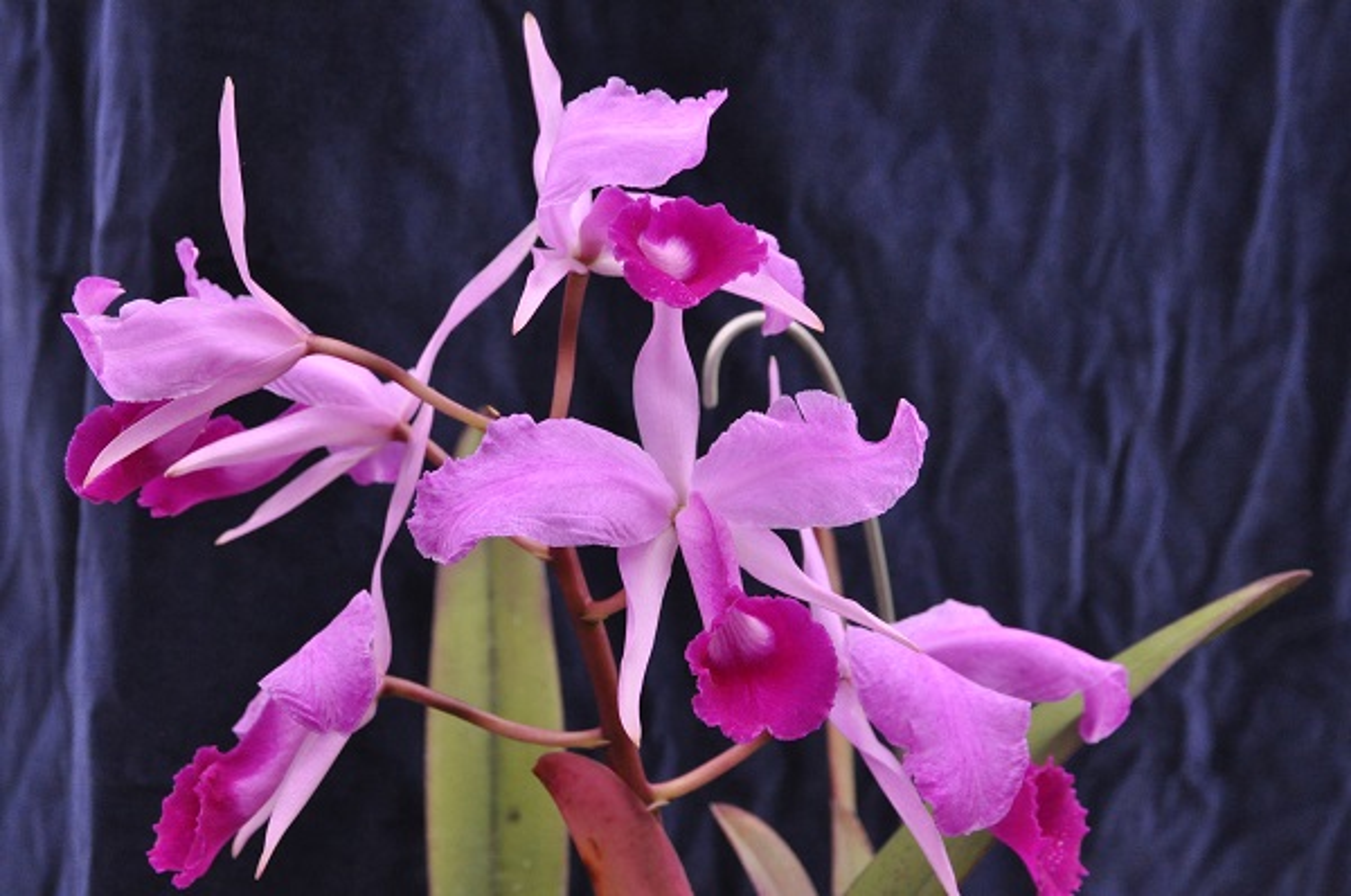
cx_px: 676
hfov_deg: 28.1
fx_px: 2698
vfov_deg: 18.9
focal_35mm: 72
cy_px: 448
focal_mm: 48
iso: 1600
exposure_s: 1/125
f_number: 11
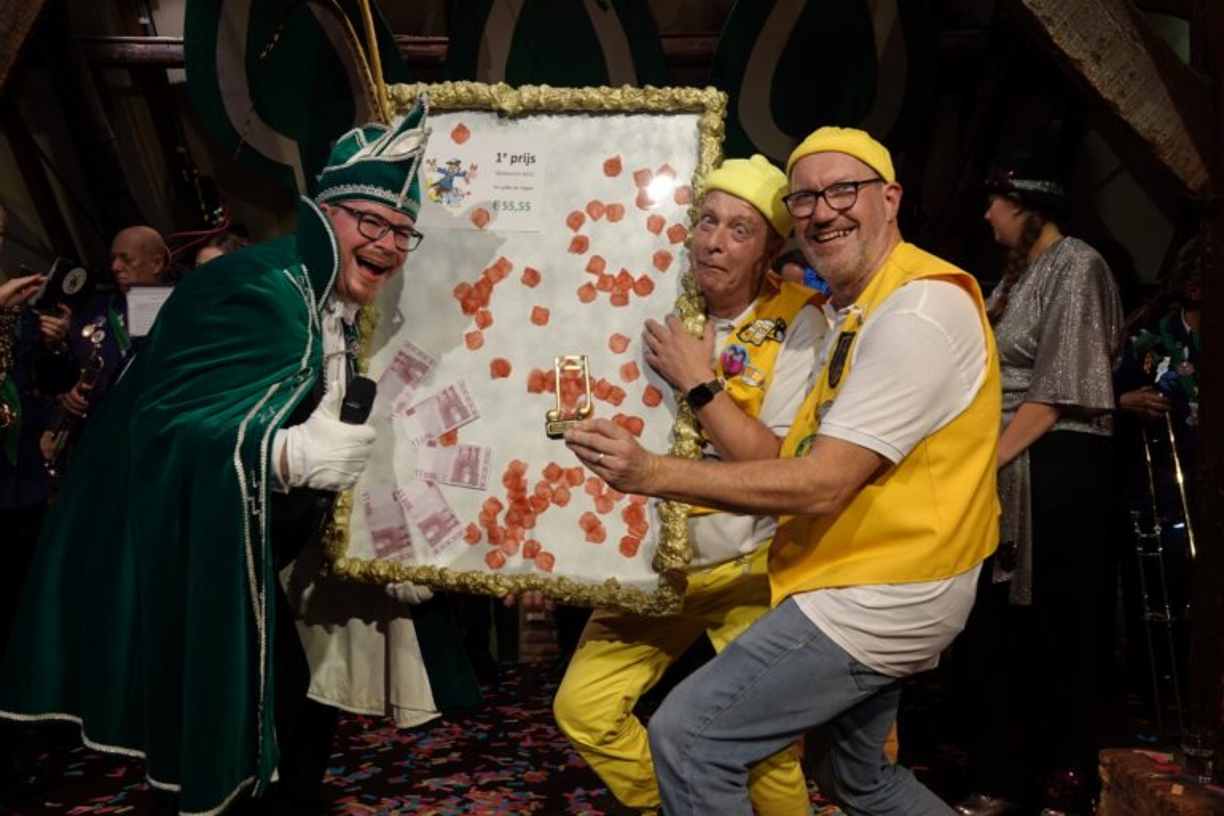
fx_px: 1054
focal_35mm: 31
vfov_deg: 42.3
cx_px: 612
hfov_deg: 60.3
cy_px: 408
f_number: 2.8
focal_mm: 11.51
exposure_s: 1/40
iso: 400
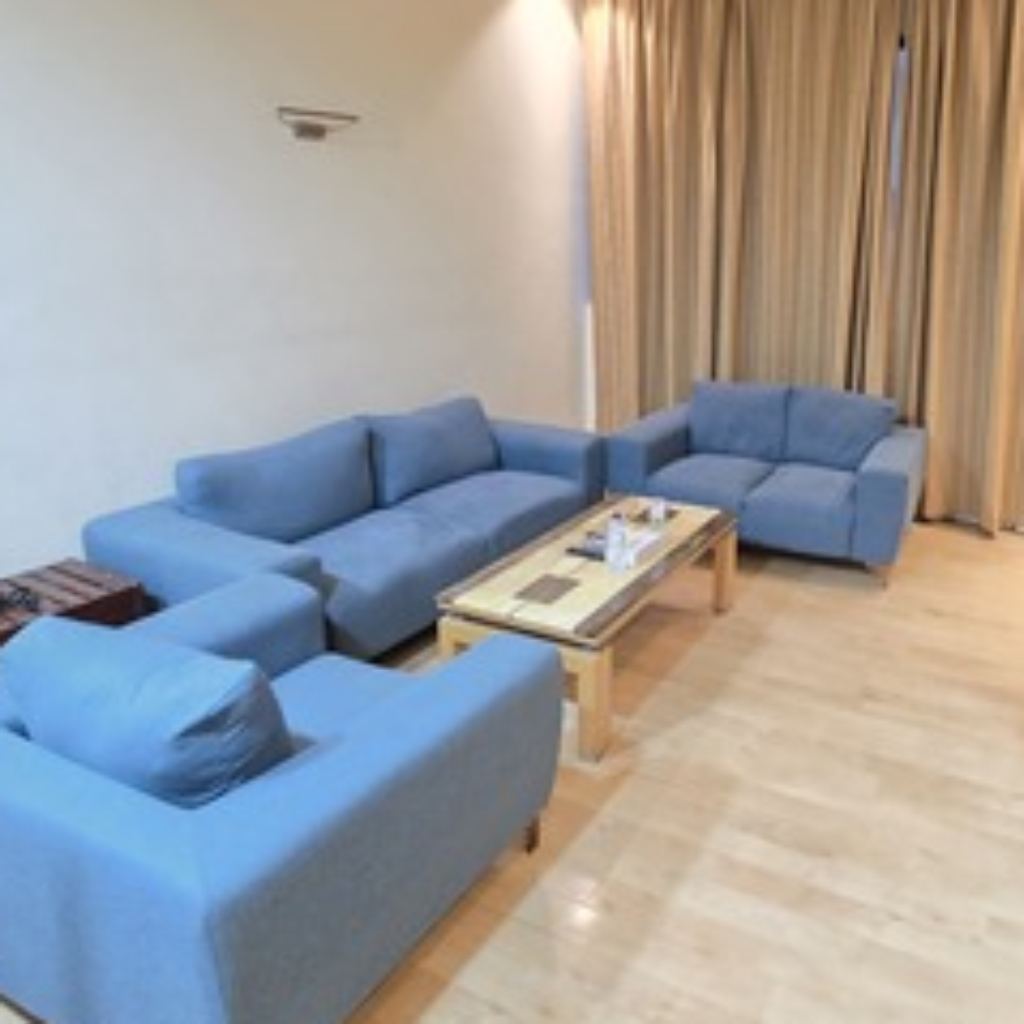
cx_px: 713
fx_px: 736
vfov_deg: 69.0
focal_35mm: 22
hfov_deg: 67.0
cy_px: 418
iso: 1000
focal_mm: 2.2
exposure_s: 1/50
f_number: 1.9
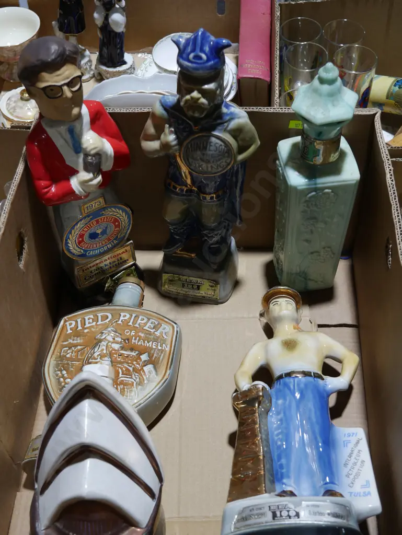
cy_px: 268
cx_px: 201
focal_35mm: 46
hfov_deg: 31.5
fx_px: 712
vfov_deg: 41.2
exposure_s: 1/60
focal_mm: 23
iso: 320
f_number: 5.1
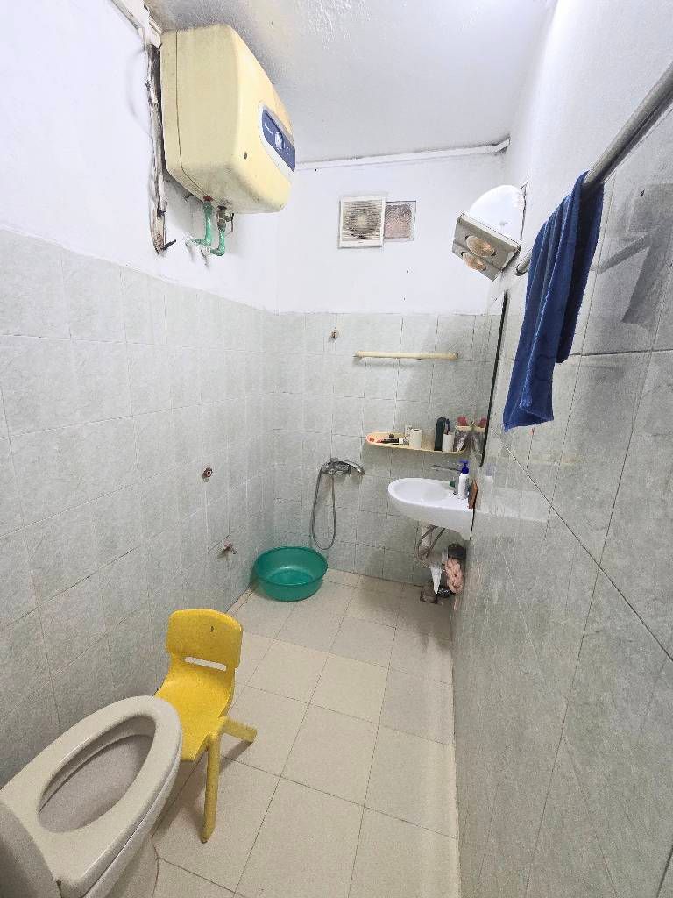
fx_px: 337
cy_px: 449
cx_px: 336
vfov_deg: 106.2
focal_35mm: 13
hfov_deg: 89.9
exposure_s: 1/50
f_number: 2.2
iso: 200
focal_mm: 2.2
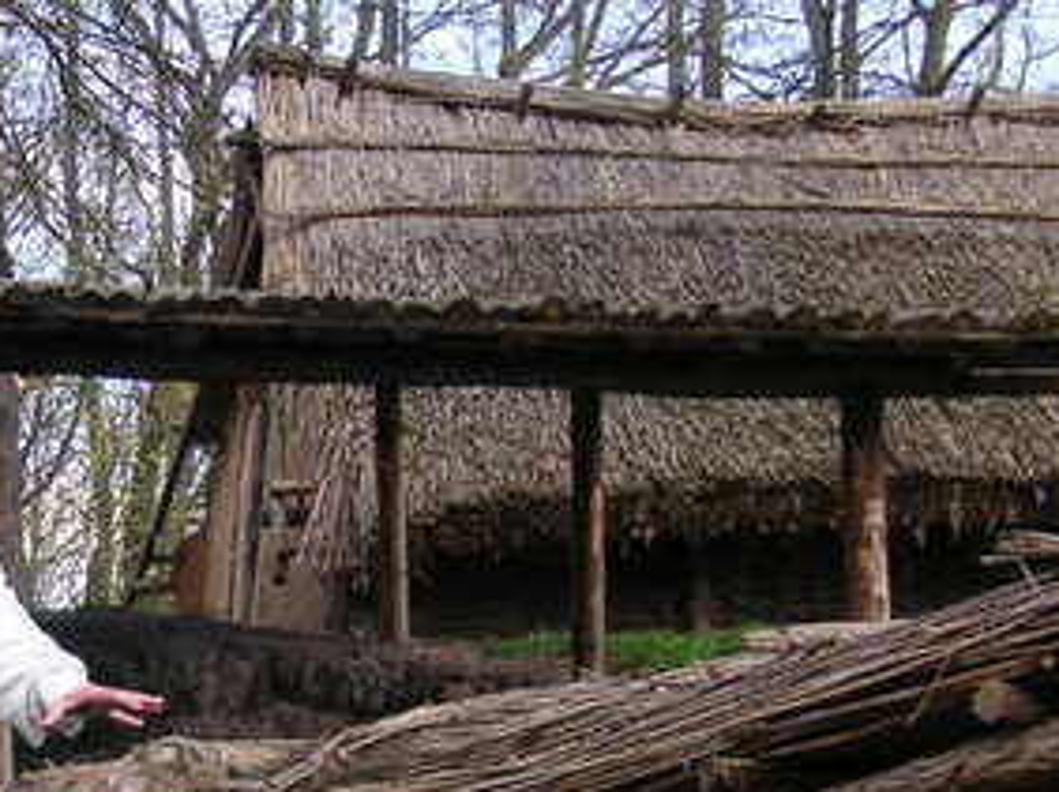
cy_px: 586
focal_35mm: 105
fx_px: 3210
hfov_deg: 18.5
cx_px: 199
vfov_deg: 14.0
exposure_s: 1/180
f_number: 2.8
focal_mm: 6.1
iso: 50
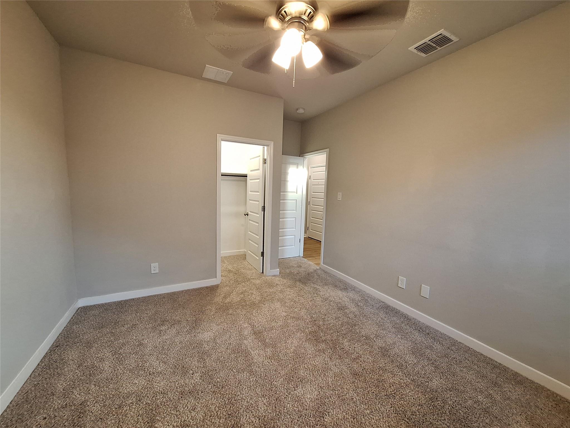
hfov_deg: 106.2
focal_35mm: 13
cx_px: 285
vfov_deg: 89.9
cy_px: 214
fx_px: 214
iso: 200
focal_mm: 1.74
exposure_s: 1/40
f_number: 2.2
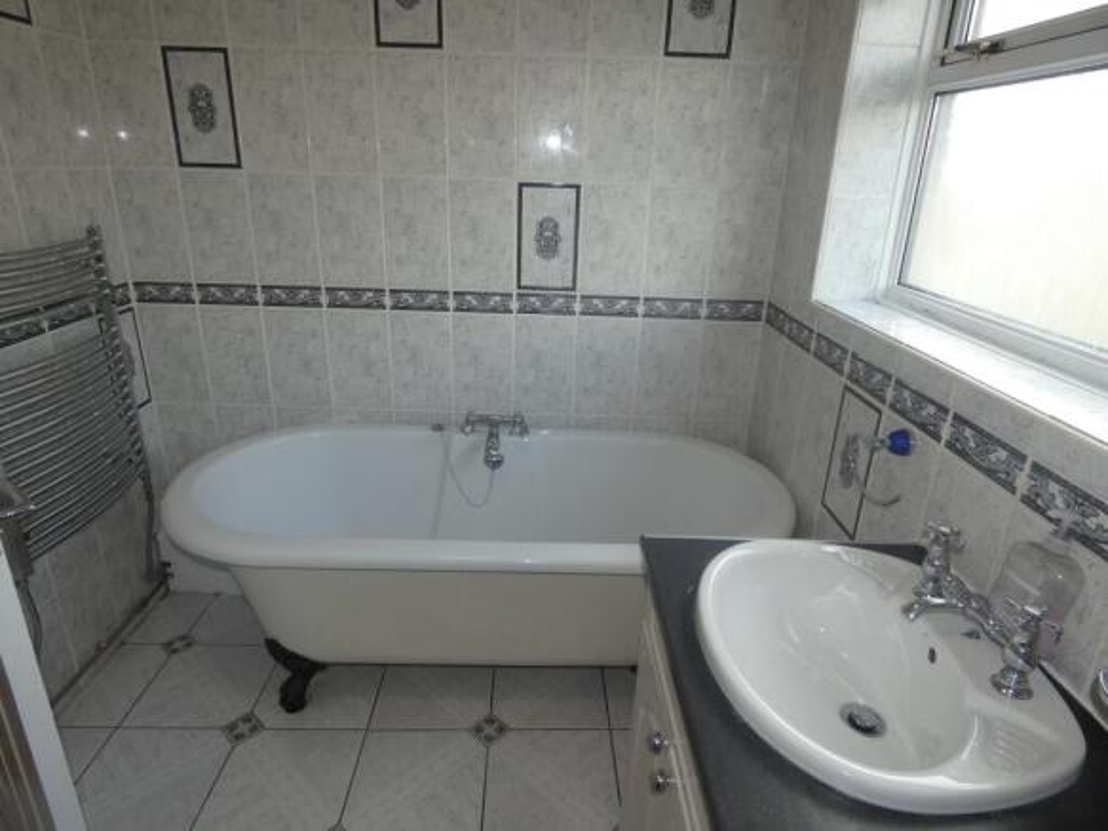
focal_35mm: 20
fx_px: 640
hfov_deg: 81.8
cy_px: 416
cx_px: 554
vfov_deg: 66.0
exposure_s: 1/60
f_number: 2.8
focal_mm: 3.6
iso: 80
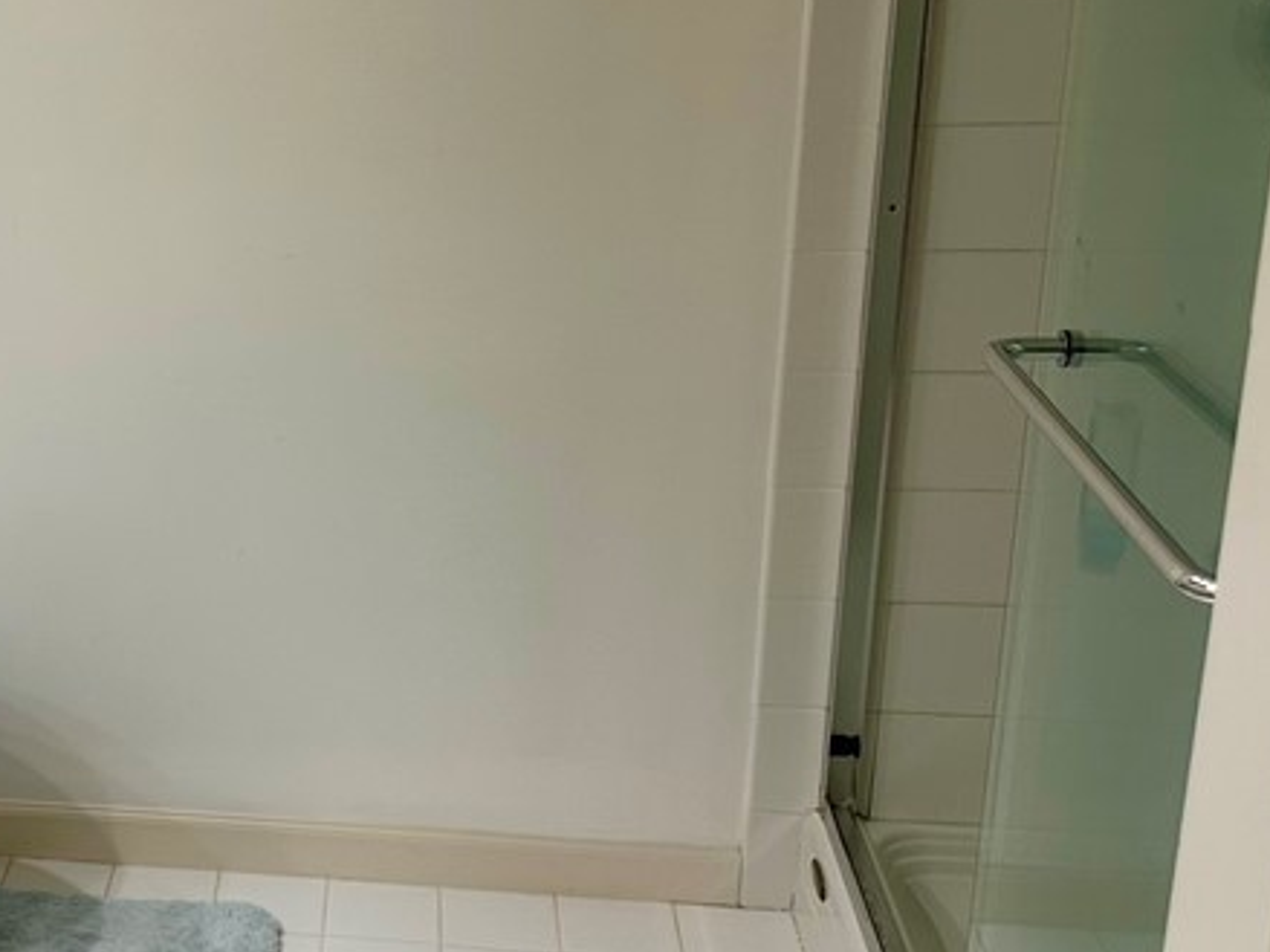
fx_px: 2054
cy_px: 446
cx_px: -38
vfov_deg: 26.1
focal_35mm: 56
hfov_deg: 31.4
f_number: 1.78
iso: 125
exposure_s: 1/120
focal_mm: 6.86
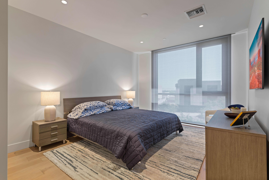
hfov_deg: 93.3
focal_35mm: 17
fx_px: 127
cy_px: 90
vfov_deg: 70.4
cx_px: 134
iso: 200
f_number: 8
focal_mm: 17
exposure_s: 1/1.25
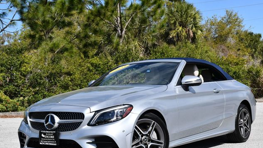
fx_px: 446
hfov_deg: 32.8
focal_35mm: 64
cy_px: 89
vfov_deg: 18.8
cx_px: 133
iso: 100
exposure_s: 1/320
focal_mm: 30
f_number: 9
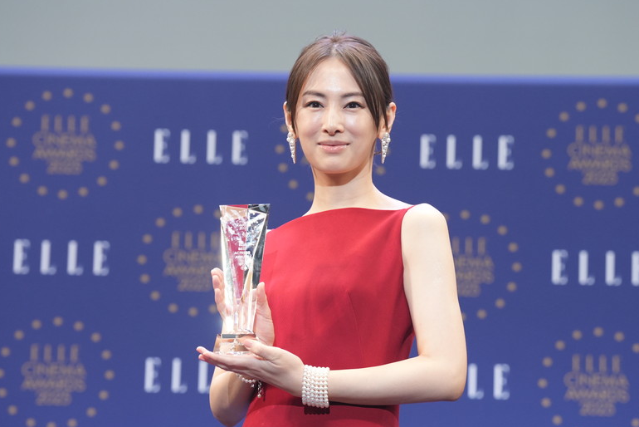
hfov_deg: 11.2
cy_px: 275
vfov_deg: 7.5
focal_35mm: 183
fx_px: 3249
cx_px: 349
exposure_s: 1/200
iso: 1600
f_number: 4
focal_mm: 141
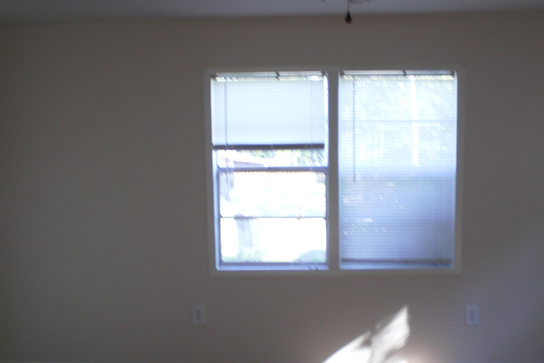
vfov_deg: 25.8
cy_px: 248
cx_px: 311
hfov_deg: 38.1
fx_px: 786
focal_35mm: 52
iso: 100
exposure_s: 1/30
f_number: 3.1
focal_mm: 6.3
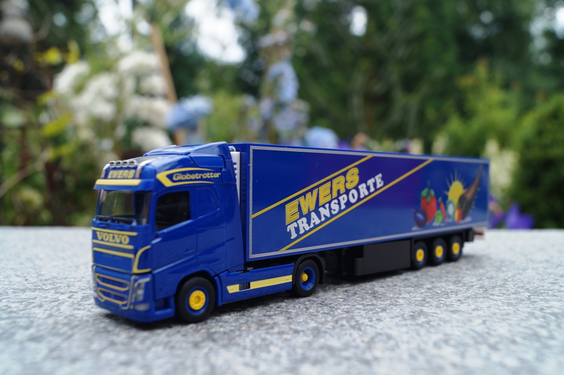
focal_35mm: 36
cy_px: 188
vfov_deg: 36.8
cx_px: 282
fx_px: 564
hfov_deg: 53.2
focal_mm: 24
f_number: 6.3
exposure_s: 1/160
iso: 100
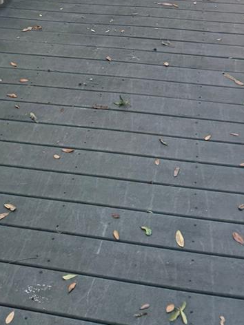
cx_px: 88
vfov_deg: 27.9
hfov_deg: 23.9
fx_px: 573
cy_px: -62
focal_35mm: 61
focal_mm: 6.76
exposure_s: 1/121
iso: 125
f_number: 1.78
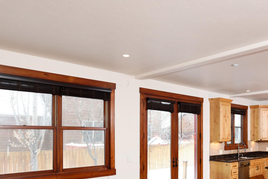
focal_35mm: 36
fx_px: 268
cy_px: 134
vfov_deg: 36.1
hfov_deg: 52.8
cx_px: 158
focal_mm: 19
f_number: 8
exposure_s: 1/40
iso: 500
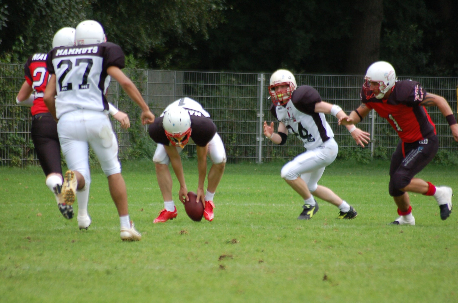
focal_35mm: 450
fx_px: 5714
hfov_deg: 4.6
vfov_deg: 3.0
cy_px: 152
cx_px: 229
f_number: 5.6
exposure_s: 1/500
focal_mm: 300
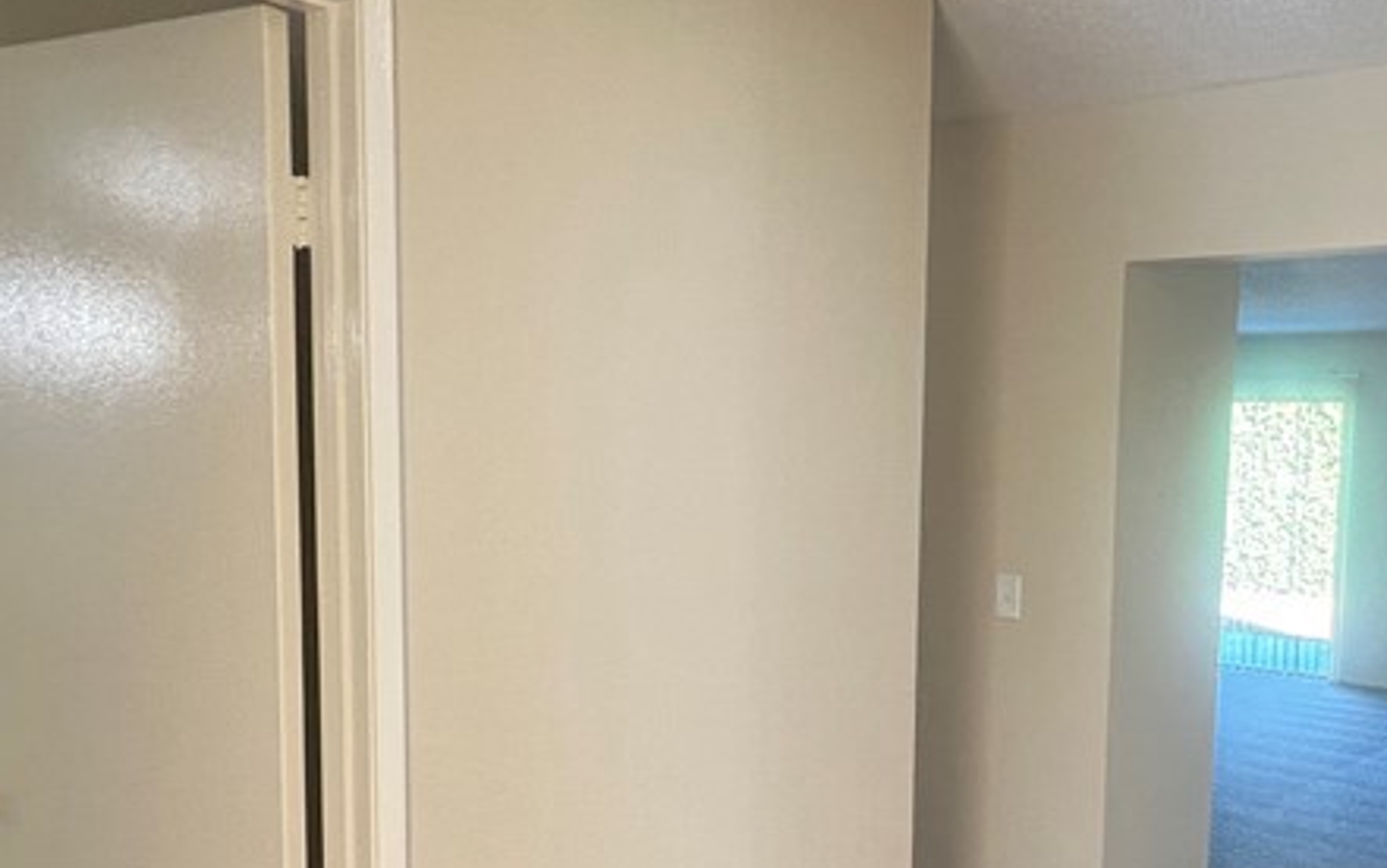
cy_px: 582
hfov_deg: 57.6
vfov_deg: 39.0
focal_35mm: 32
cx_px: 981
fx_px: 1210
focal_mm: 1.57
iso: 200
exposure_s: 1/60
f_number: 1.8
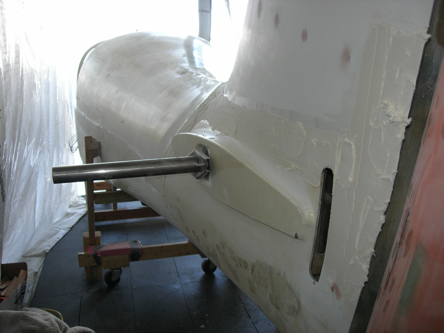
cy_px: 166
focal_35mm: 38
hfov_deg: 49.0
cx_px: 222
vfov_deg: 37.7
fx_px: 487
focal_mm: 7.8
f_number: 2.8
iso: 64
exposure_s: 1/30
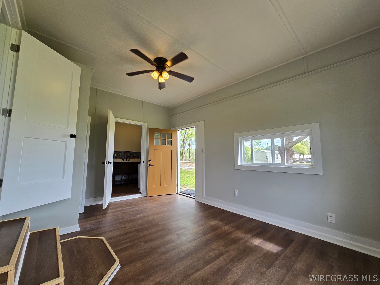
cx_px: 190
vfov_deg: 89.9
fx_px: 143
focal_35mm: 13
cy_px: 142
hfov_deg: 106.2
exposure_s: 1/120
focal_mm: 2.2
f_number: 2.2
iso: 50
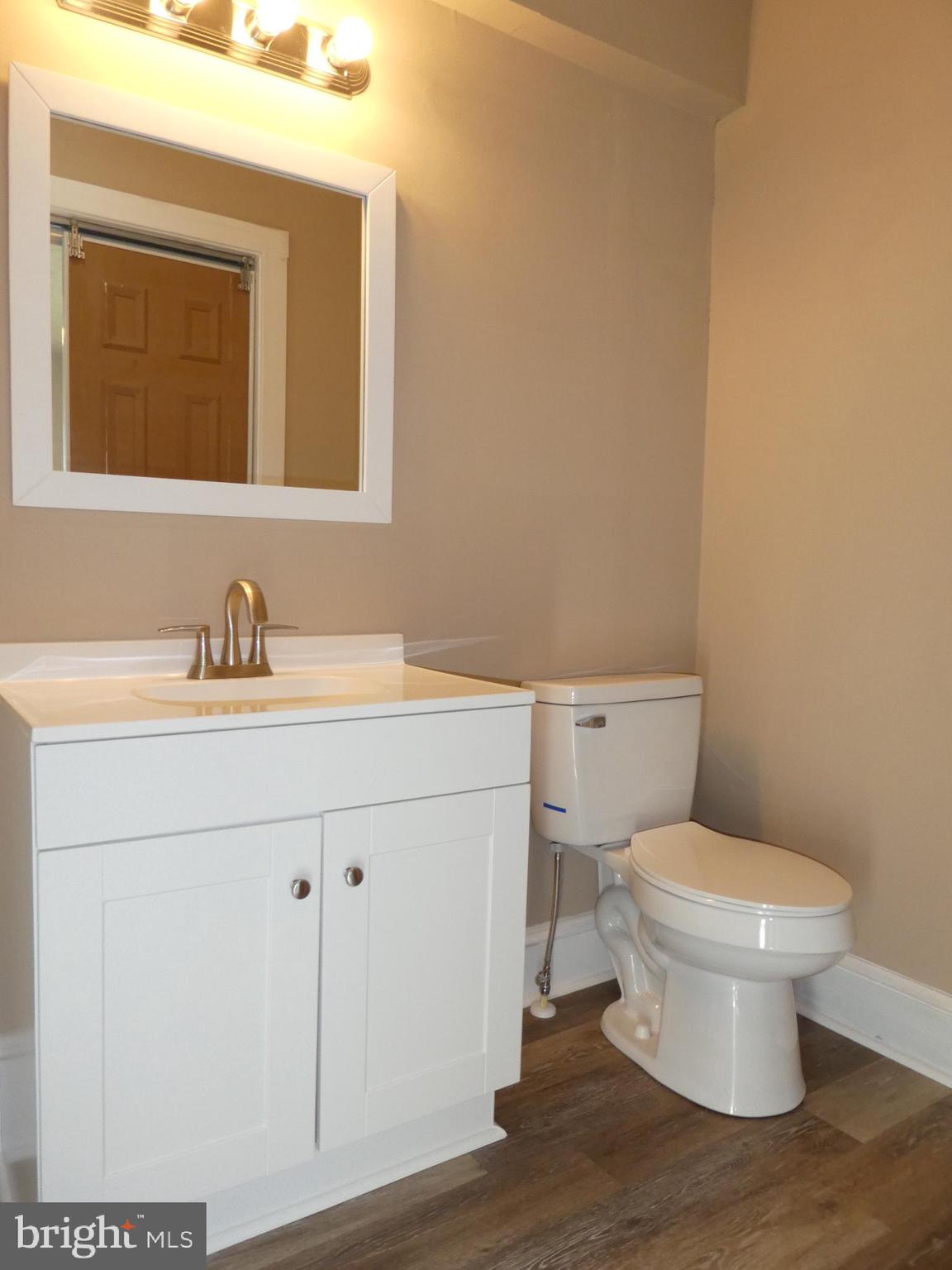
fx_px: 880
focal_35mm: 24
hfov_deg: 56.8
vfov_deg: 71.6
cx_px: 476
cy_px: 635
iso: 200
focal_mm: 4.3
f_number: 3.5
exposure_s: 1/50
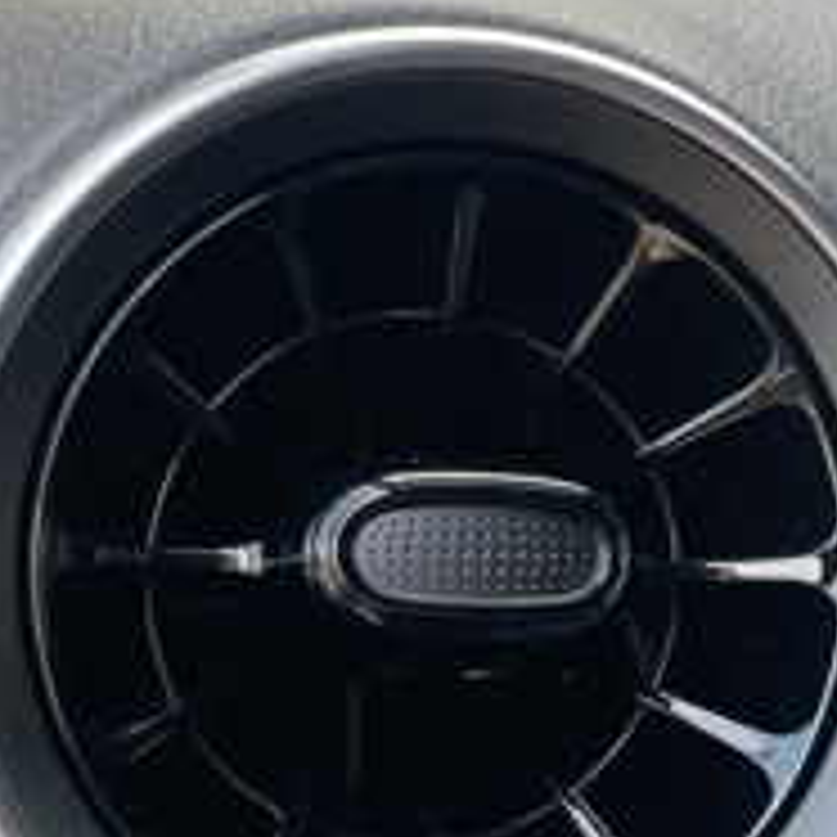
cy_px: 212
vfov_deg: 17.5
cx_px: 922
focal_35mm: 99
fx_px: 2708
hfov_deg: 17.0
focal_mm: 4.2
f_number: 1.6
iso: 32
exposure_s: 1/264
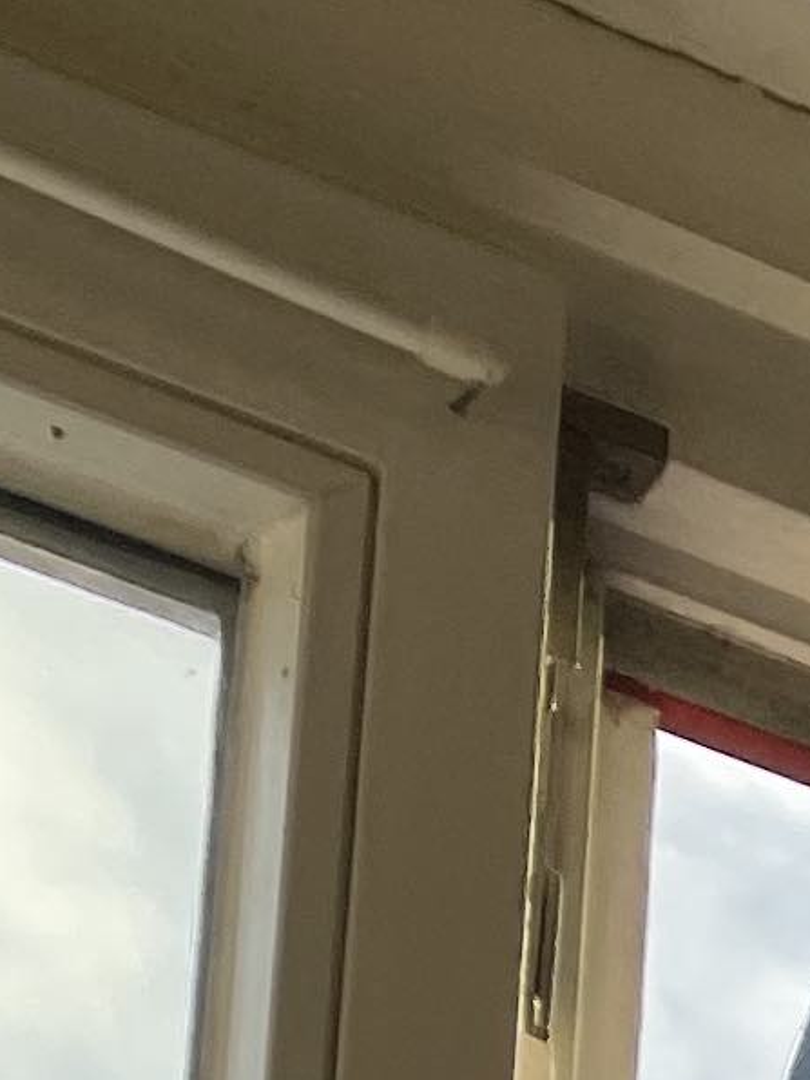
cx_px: 1736
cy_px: 3070
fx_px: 5491
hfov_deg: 8.0
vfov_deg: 9.3
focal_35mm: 176
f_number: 1.6
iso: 32
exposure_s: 1/383
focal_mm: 4.2
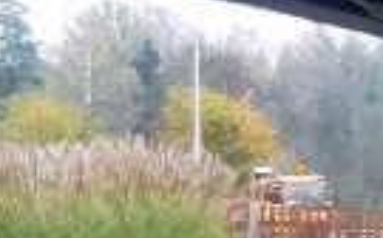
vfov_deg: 10.2
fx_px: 1314
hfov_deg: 13.6
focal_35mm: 126
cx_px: 817
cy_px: 312
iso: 125
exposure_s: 1/60
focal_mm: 4.5
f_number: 2.8
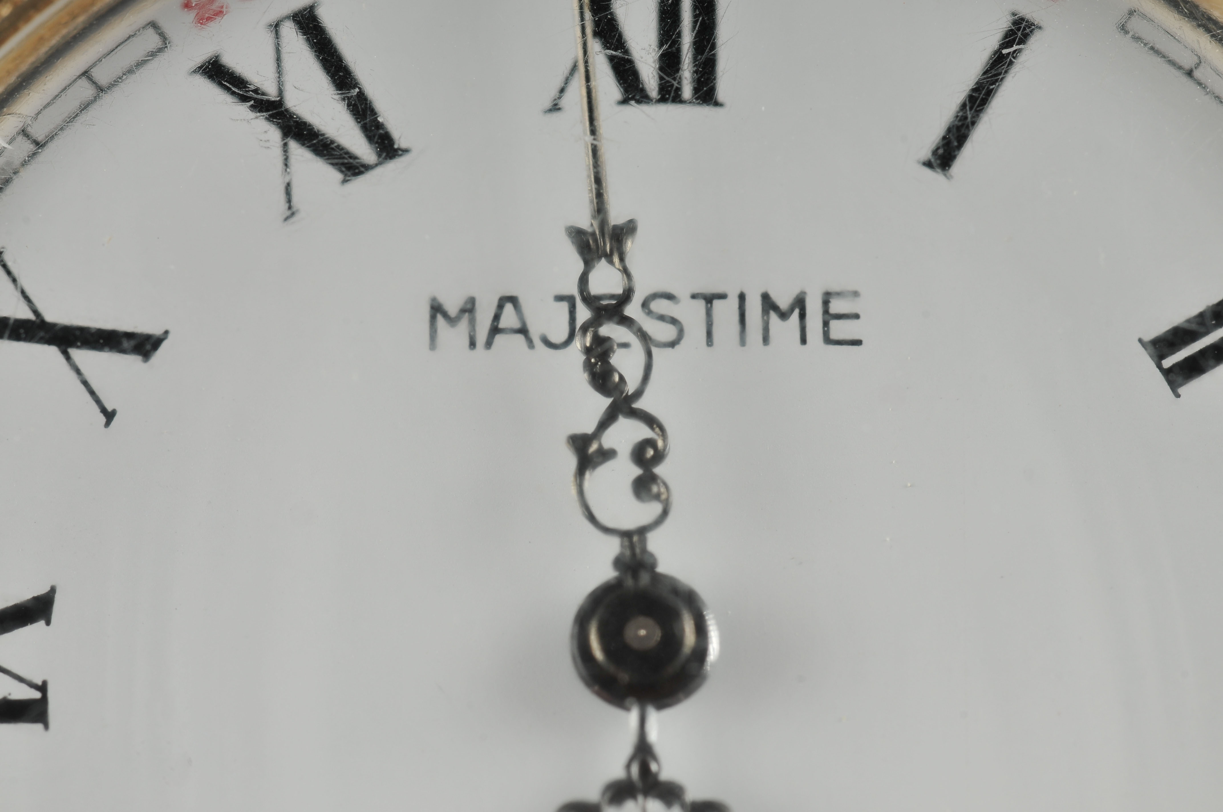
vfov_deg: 15.2
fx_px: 3054
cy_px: 406
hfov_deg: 22.6
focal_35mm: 90
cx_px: 612
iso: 100
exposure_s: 1/200
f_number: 18
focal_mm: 60
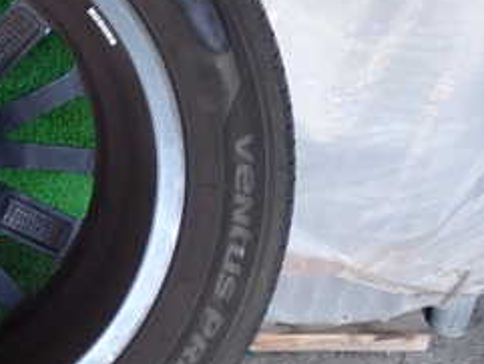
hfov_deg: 18.2
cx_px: -116
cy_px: 135
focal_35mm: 102
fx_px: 1427
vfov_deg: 14.5
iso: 200
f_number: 2.8
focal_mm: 7.31
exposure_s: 1/125
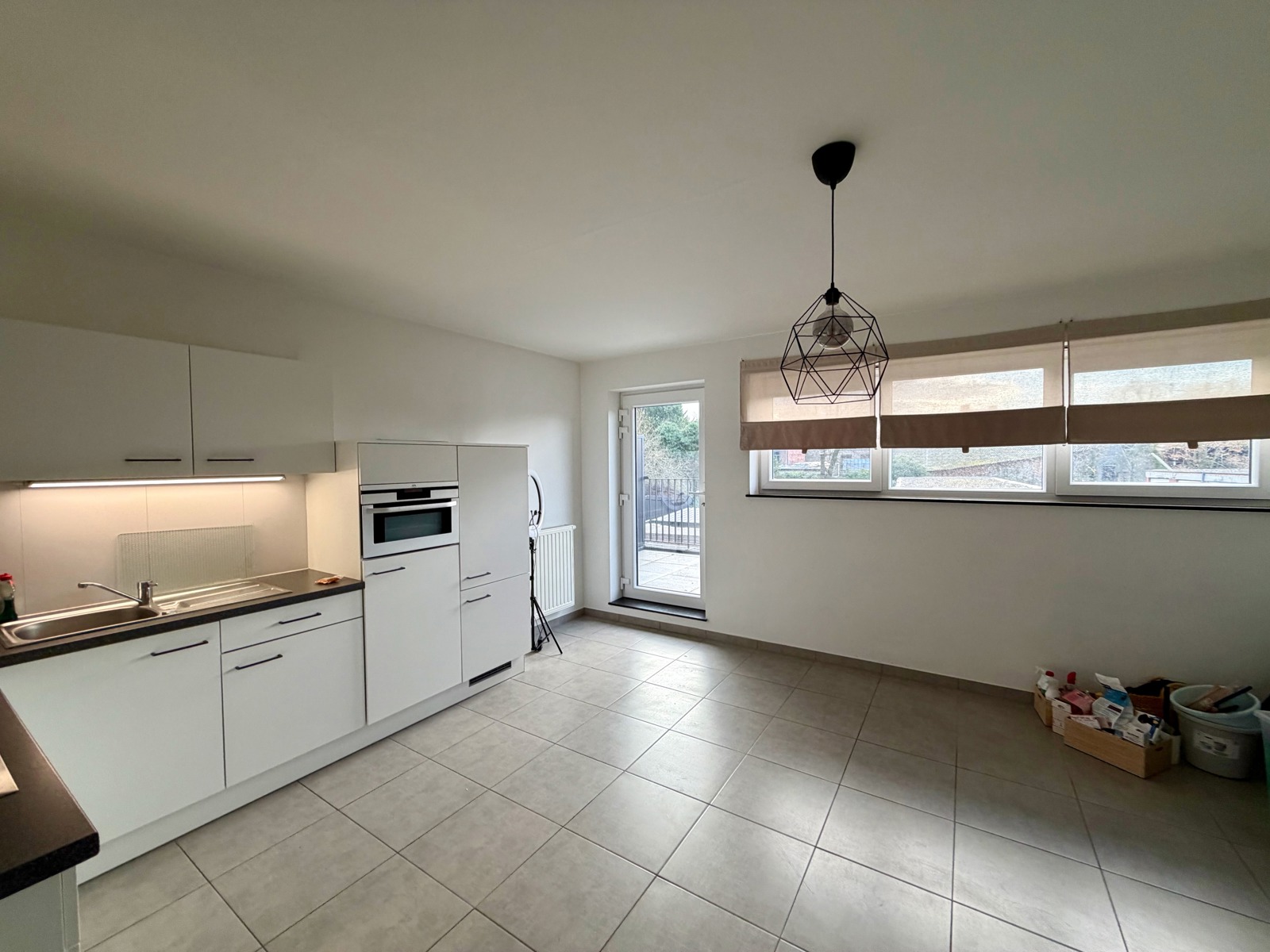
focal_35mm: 14
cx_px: 635
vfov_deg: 85.7
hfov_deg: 102.1
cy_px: 476
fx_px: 514
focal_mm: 2.22
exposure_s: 1/100
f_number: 2.2
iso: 200
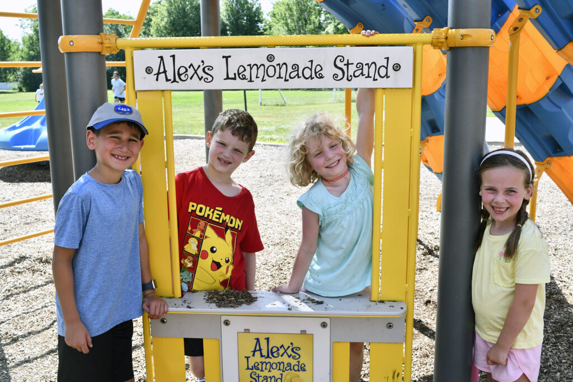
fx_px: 589
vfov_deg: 36.0
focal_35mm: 37
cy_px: 191
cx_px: 286
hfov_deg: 51.9
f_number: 7.1
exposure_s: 1/250
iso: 200
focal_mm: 25
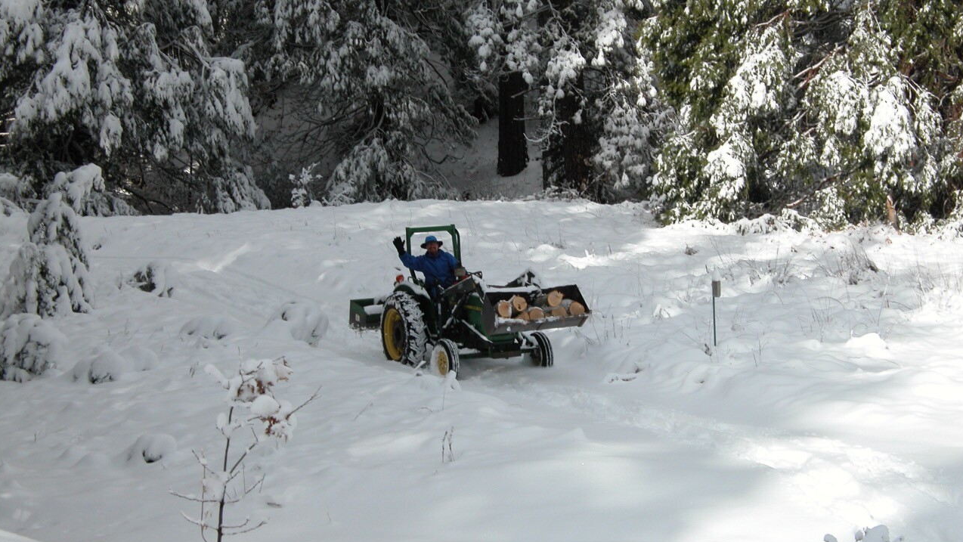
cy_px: 242
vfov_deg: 10.5
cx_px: 481
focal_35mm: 116
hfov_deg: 18.5
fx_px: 2962
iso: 100
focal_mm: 27.3
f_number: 5.8
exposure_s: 1/462
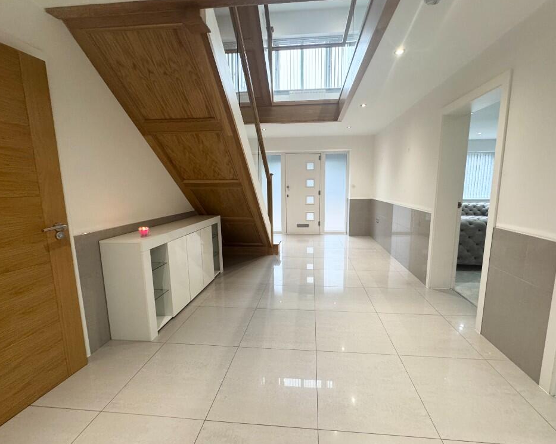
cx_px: 290
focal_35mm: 15
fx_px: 247
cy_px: 222
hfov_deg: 96.7
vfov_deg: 84.0
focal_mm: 2.22
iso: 250
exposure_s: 1/50
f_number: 2.2
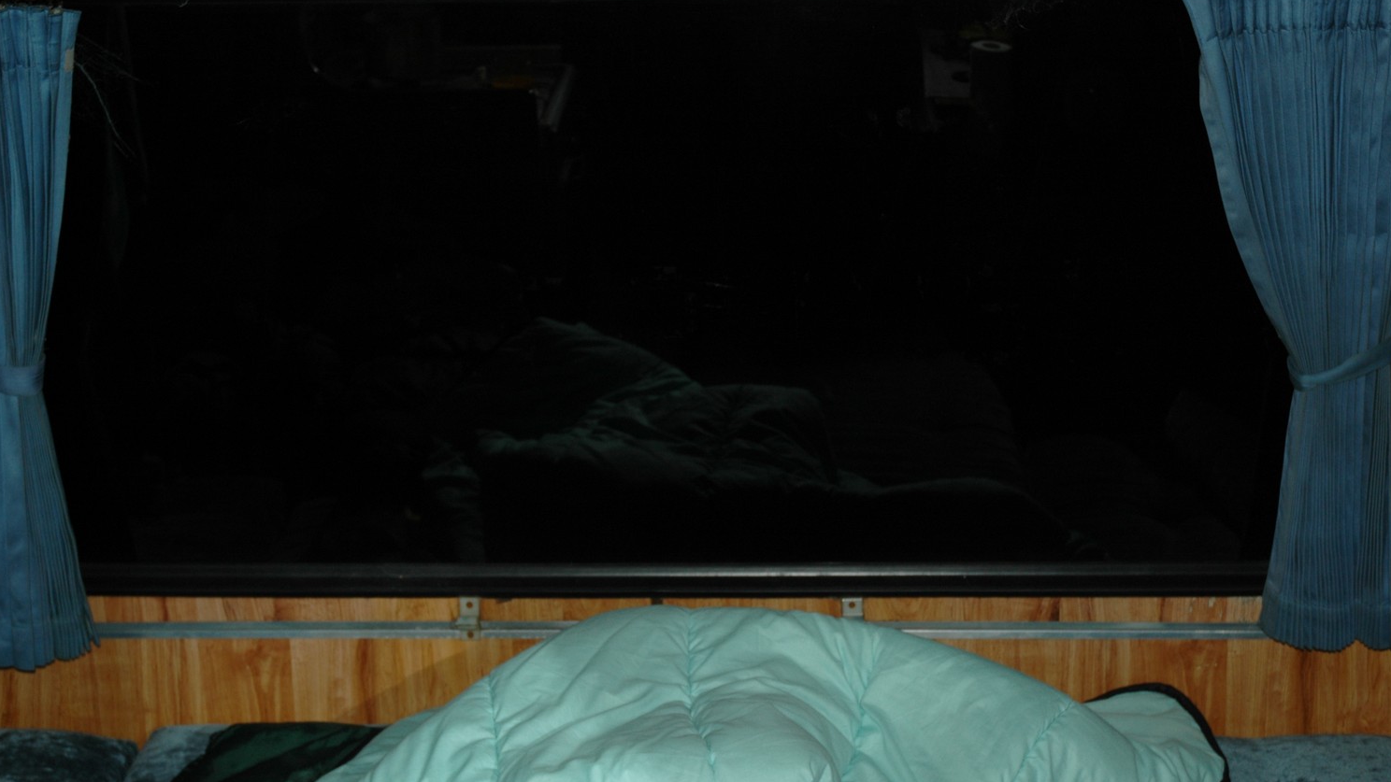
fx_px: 2048
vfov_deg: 21.6
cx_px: 699
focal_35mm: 56
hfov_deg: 37.5
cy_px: 384
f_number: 4.5
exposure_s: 1/60
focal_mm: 35
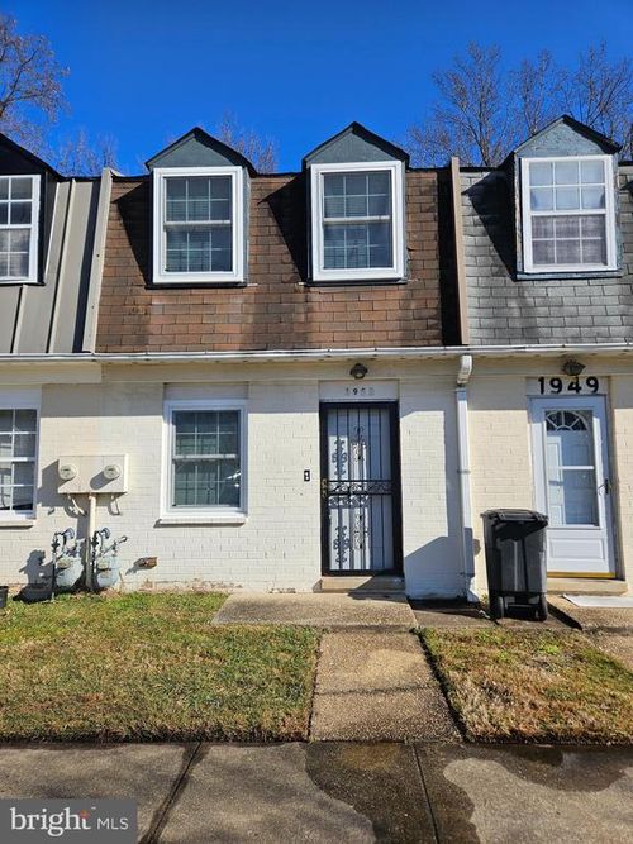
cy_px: 422
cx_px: 316
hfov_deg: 58.9
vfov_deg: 73.9
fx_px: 561
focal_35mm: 23
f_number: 1.8
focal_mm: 5.4
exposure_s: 1/2066
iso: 25
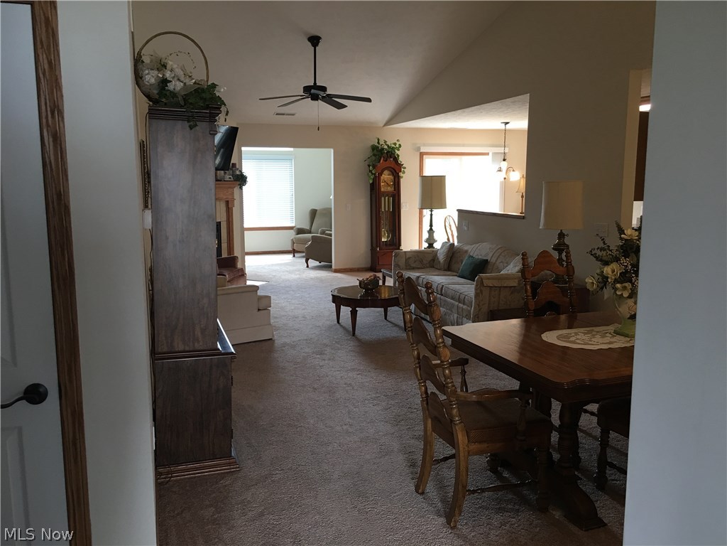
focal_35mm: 29
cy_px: 273
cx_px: 364
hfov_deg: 61.7
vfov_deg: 48.2
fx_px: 609
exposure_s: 1/15
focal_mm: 4.15
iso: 32
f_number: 2.2
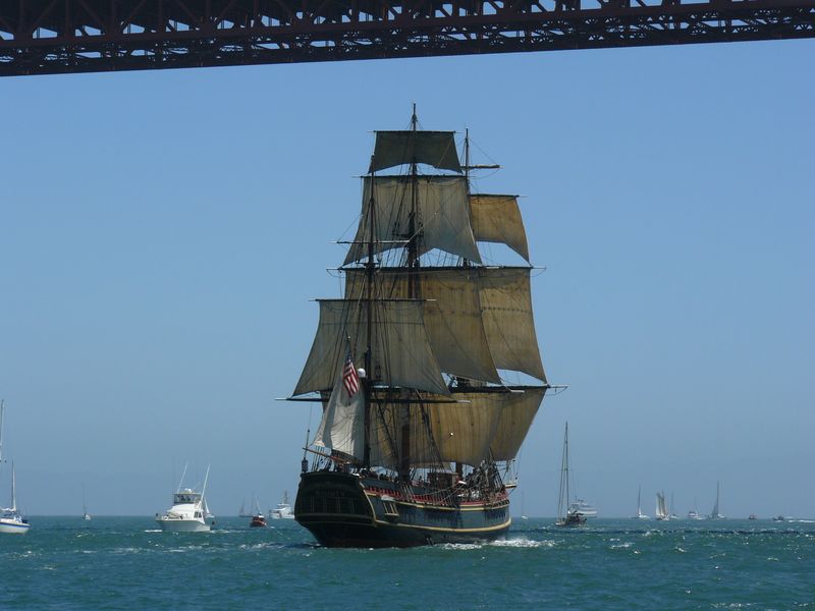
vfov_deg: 11.4
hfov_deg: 15.2
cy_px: 306
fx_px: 3061
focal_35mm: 130
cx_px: 408
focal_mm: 21.6
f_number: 5
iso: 100
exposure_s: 1/800
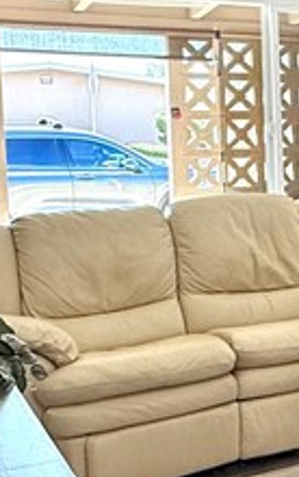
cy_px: 197
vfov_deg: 29.7
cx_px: 522
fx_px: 897
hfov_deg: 16.2
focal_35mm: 69
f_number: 2.2
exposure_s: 1/120
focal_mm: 2.22
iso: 80
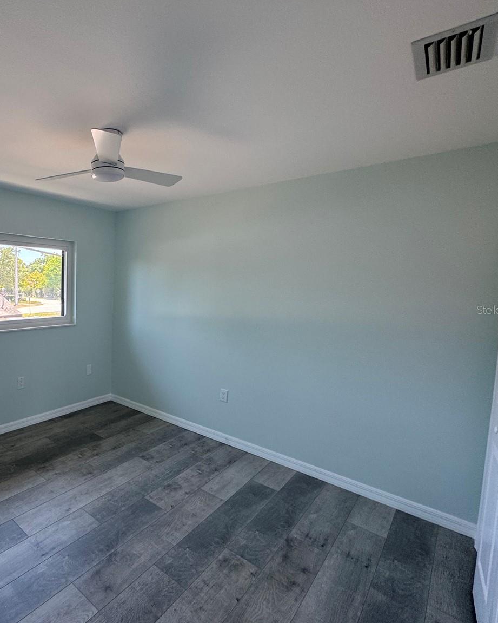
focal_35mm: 19
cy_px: 310
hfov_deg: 64.2
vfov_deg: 83.3
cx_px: 95
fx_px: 350
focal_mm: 2.22
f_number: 2.2
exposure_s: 1/120
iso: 125
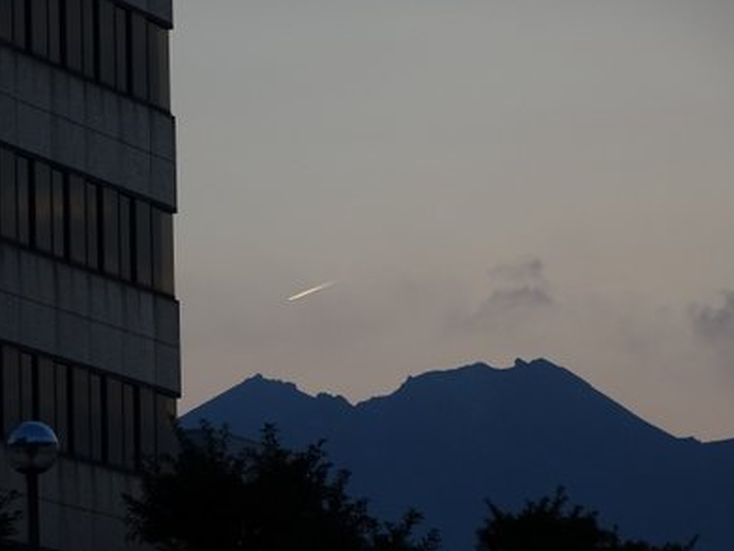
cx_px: 322
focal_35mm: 321
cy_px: 317
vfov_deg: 4.6
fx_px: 6807
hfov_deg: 6.2
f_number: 6.3
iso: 200
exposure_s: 1/250
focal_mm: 44.78
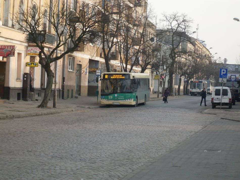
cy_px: 90
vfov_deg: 13.0
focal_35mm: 114
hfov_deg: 17.3
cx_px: 120
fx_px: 791
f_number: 5.2
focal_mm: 18.9
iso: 100
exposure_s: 1/125
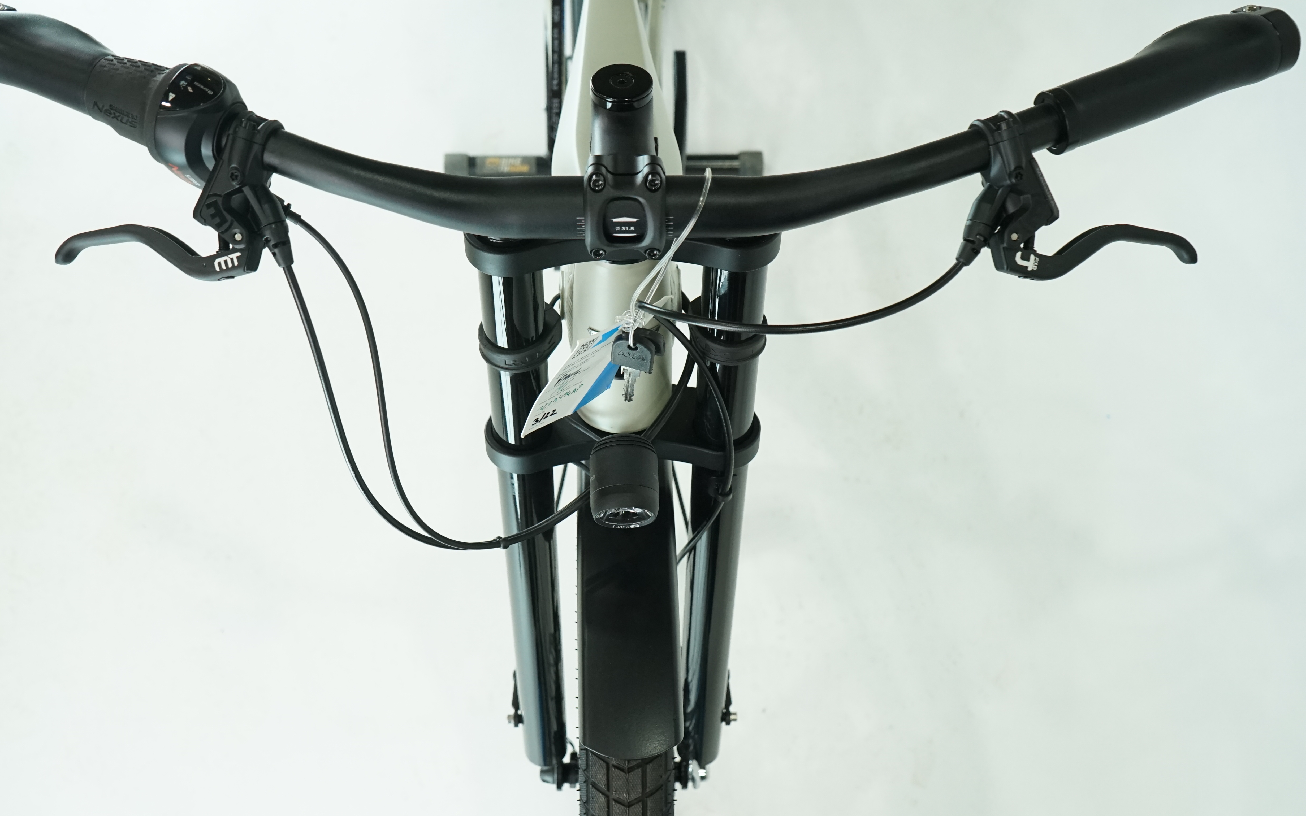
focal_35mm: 41
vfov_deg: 31.1
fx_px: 1459
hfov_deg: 48.2
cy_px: 496
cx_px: 624
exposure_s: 1/200
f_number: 5.6
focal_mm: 33
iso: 1600
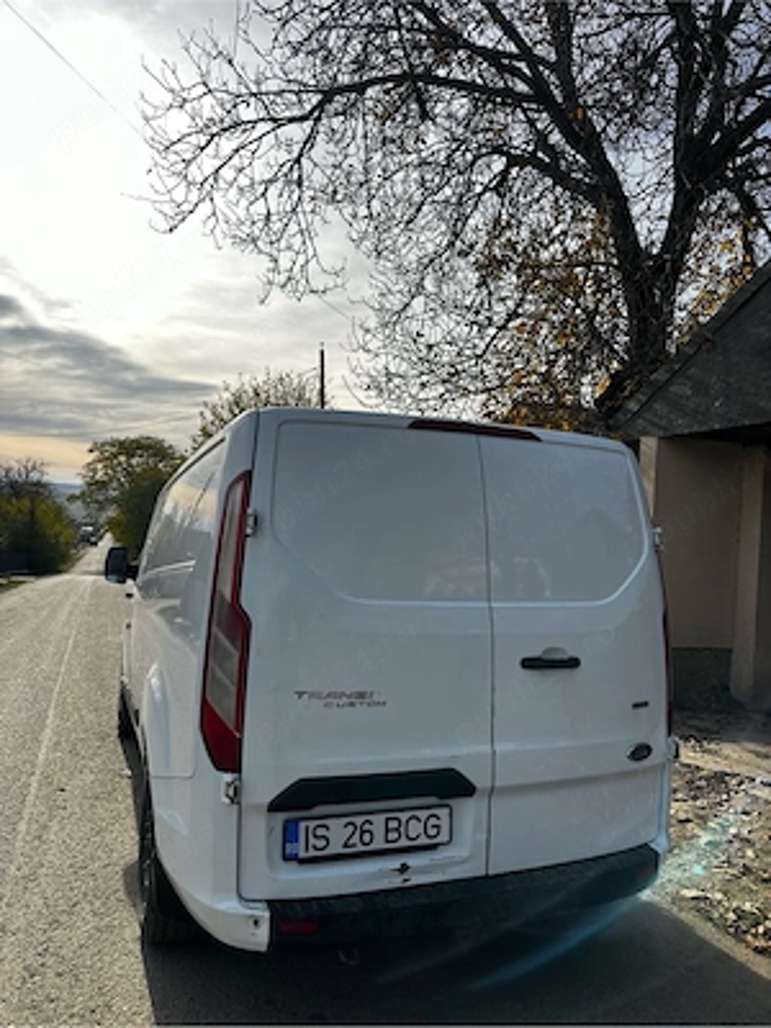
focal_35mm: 24
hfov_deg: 56.8
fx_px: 713
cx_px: 386
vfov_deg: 71.6
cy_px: 514
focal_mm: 6.86
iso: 80
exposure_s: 1/2353
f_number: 1.78
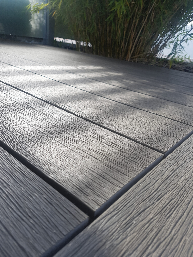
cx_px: 96
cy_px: 128
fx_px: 193
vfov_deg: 67.3
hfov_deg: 53.1
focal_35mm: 26
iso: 50
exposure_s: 1/680
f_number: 1.7
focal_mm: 4.2
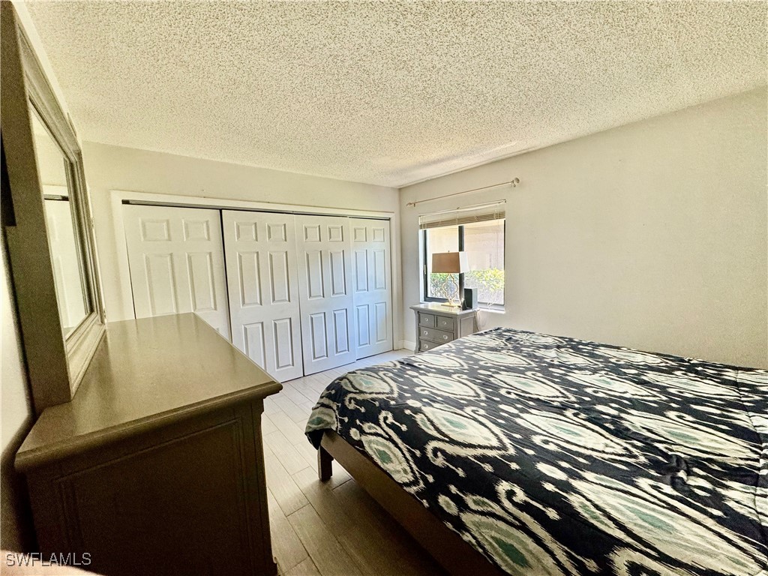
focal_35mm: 14
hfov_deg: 102.1
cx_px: 384
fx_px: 311
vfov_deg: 85.7
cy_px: 288
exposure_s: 1/99
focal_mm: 2.22
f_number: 2.2
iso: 200
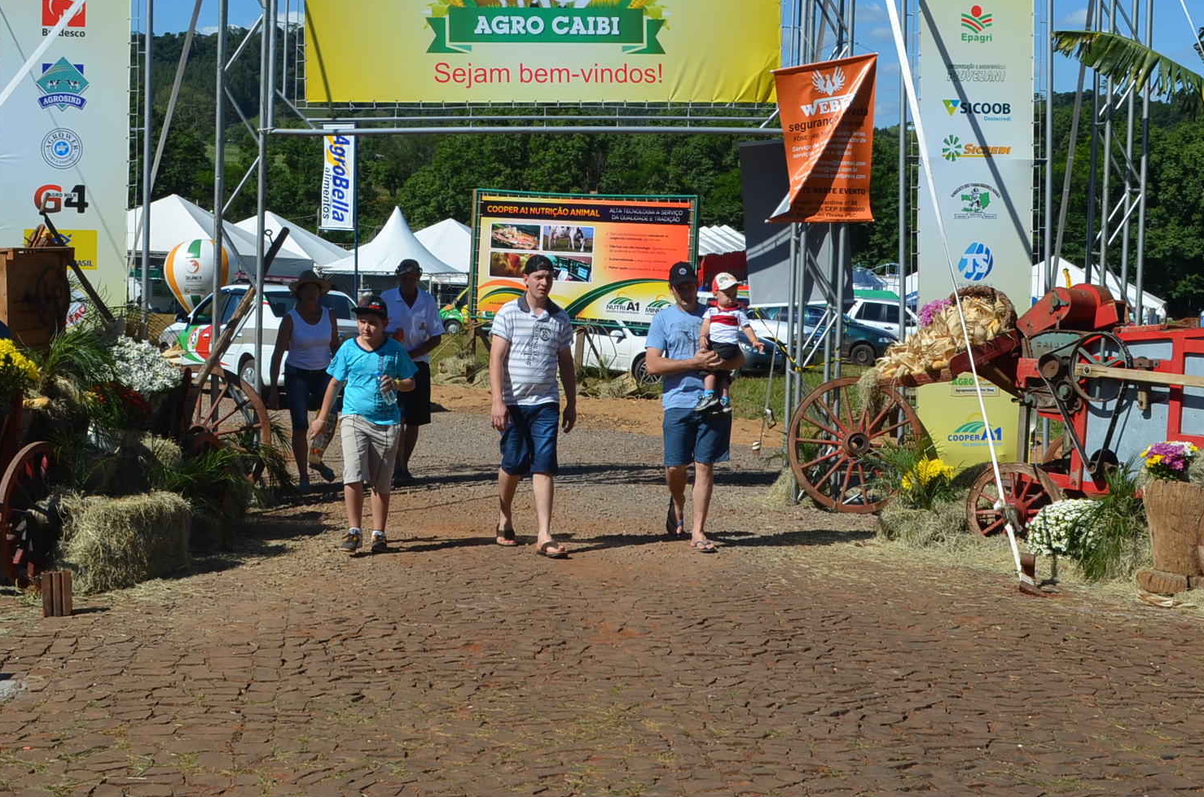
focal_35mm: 55
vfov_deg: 24.3
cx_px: 583
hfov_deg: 36.3
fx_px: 1836
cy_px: 219
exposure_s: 1/320
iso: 100
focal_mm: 22
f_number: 9
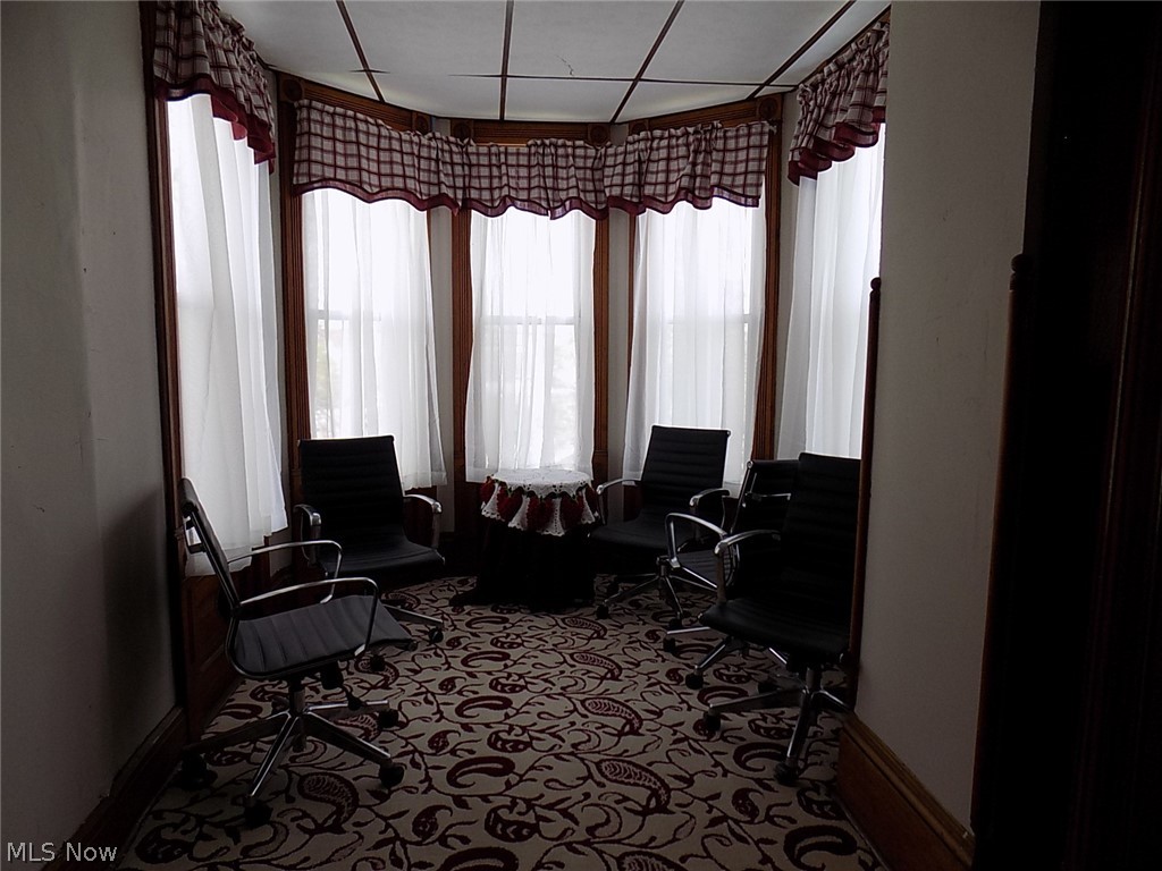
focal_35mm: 23
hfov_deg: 73.9
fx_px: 772
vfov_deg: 58.9
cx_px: 581
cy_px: 436
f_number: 3.1
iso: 80
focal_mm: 4
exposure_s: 1/80
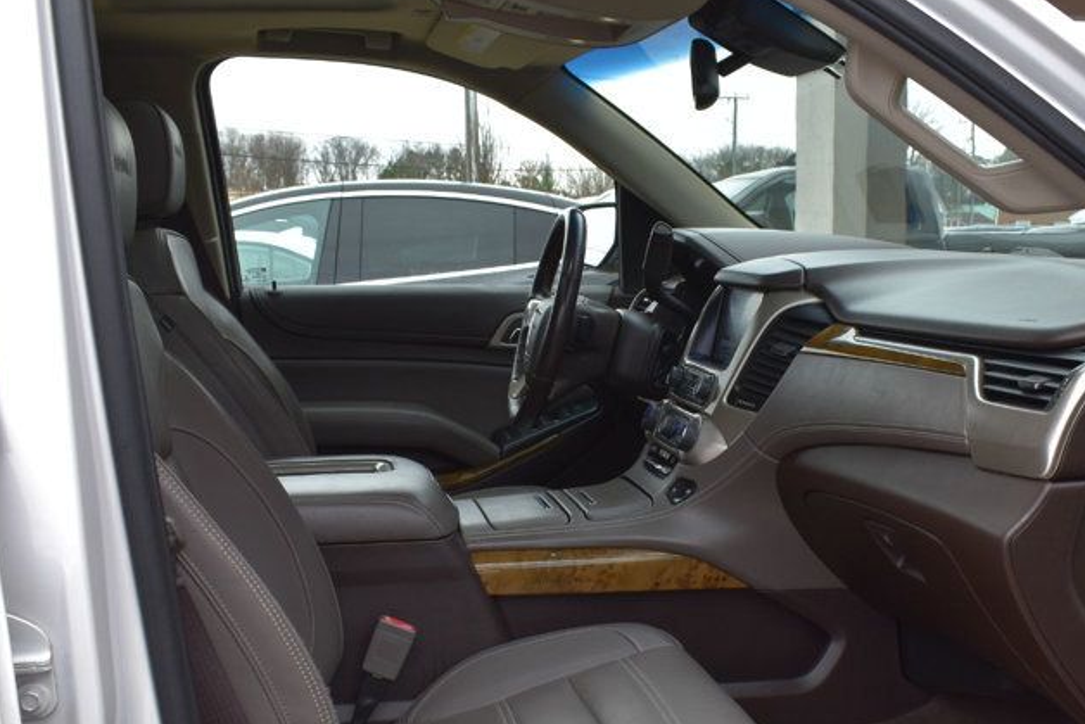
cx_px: 646
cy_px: 543
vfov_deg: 30.0
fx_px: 1326
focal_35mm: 44
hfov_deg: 44.3
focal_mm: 18
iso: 400
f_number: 8
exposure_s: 1/60
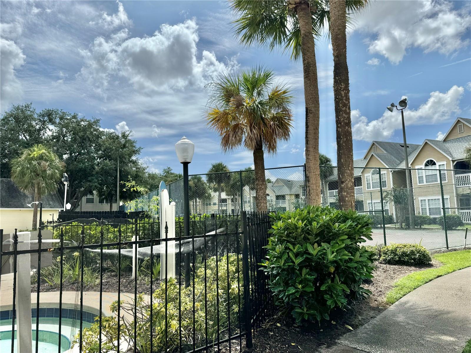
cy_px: 176
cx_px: 236
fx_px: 327
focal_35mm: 24
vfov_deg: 56.8
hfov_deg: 71.6
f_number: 1.78
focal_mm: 6.76
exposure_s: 1/7937
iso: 80
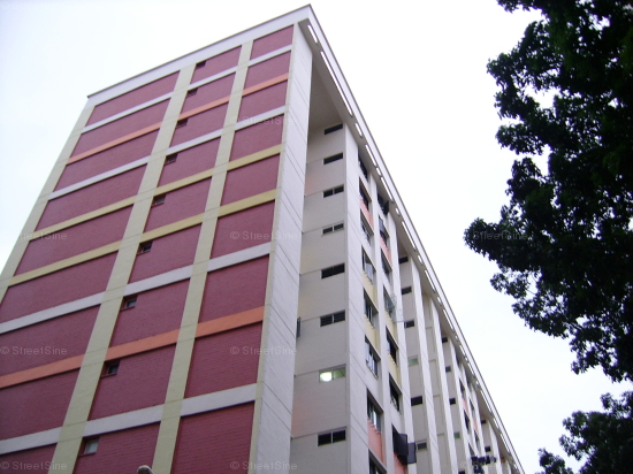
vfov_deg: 40.7
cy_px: 237
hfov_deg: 52.6
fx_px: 640
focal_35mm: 35
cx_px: 316
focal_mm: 5.95
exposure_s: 1/15
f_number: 2.8
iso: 100
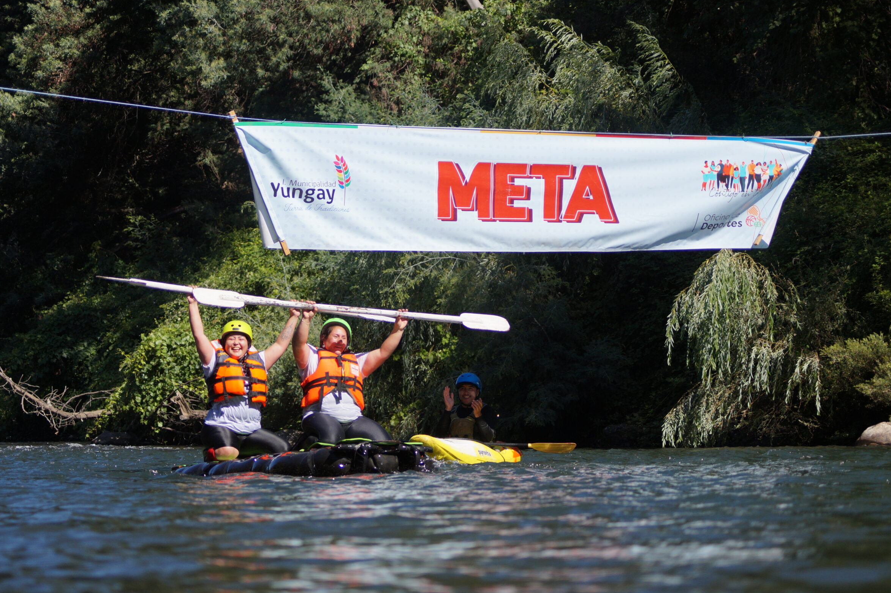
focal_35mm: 131
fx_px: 3241
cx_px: 419
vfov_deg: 10.5
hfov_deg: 15.7
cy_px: 294
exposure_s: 1/2000
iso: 200
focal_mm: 80
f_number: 4
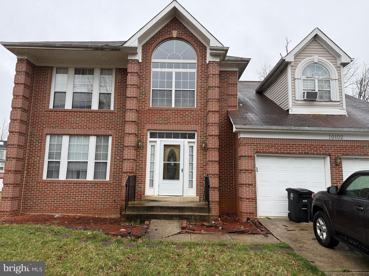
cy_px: 138
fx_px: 256
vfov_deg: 56.8
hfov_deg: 71.6
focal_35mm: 24
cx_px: 184
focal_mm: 6.76
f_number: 1.78
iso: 100
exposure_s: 1/559
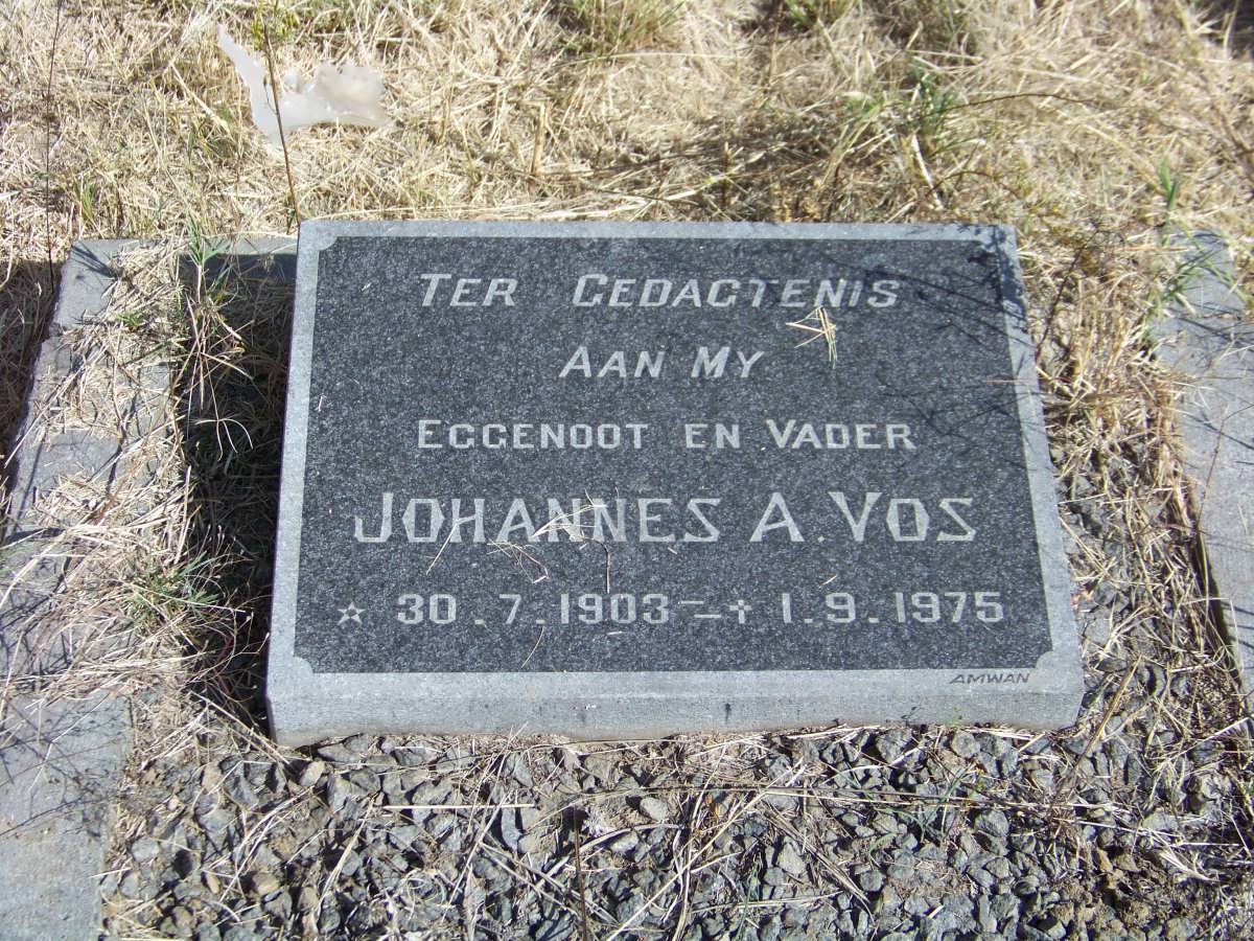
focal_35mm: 62
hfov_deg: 31.2
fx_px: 2246
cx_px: 627
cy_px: 470
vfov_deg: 23.7
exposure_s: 1/640
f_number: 3.2
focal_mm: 10.5
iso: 64
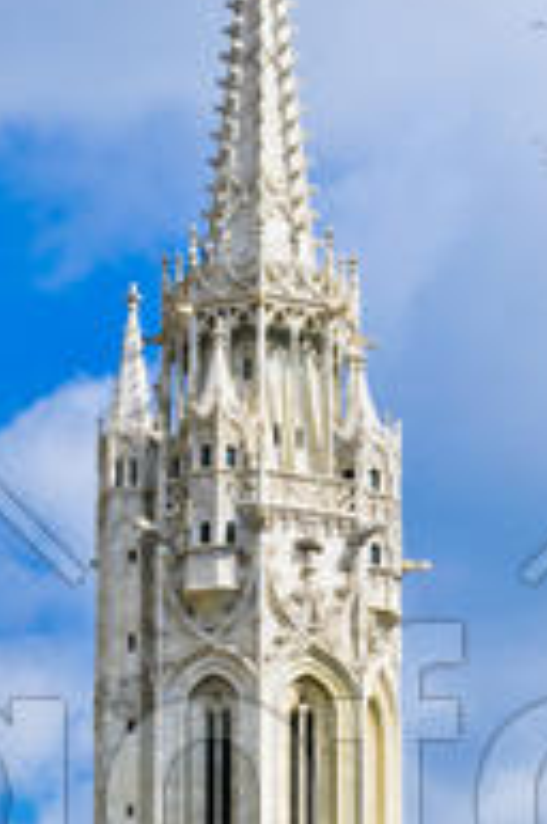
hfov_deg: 8.9
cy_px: 803
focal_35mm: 153
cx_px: 301
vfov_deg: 13.3
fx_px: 3499
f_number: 3.8
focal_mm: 34
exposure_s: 1/1500
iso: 100
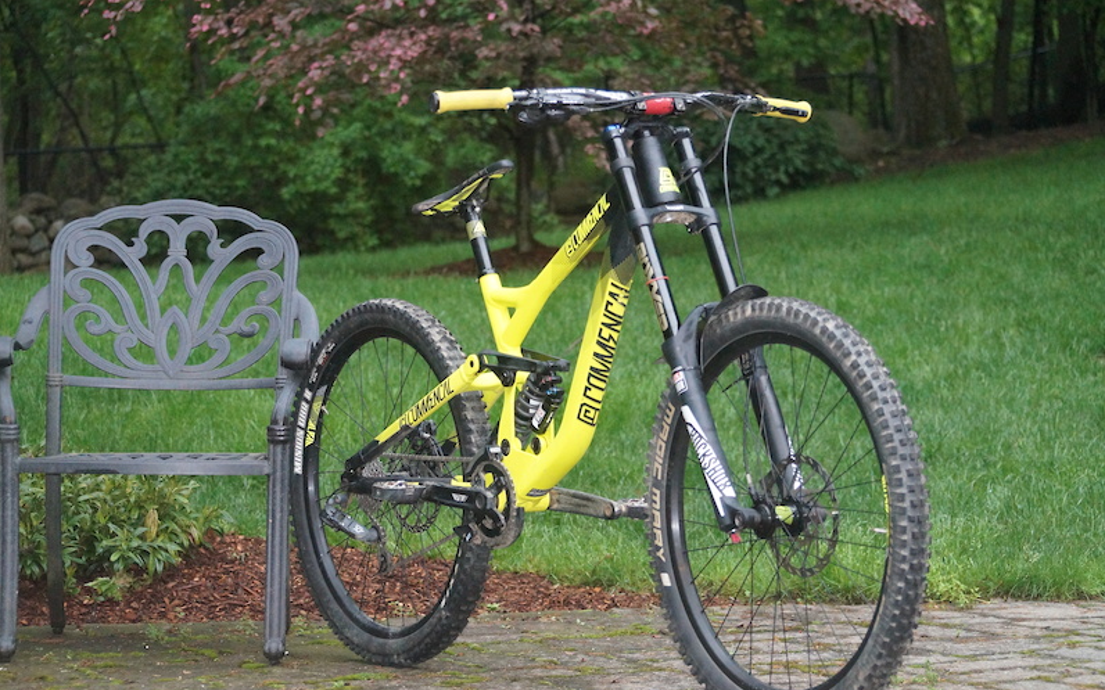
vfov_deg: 14.2
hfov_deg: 22.6
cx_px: 552
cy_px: 346
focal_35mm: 92
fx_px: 2770
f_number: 4.5
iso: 3200
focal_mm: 60
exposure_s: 1/80
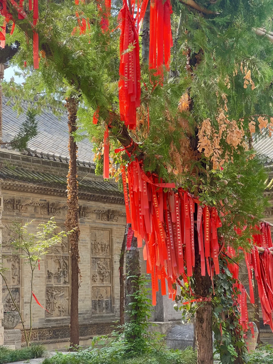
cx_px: 136
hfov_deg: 19.1
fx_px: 810
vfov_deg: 25.3
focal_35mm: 77
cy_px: 182
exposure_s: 1/99
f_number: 2.8
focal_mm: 9
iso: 40
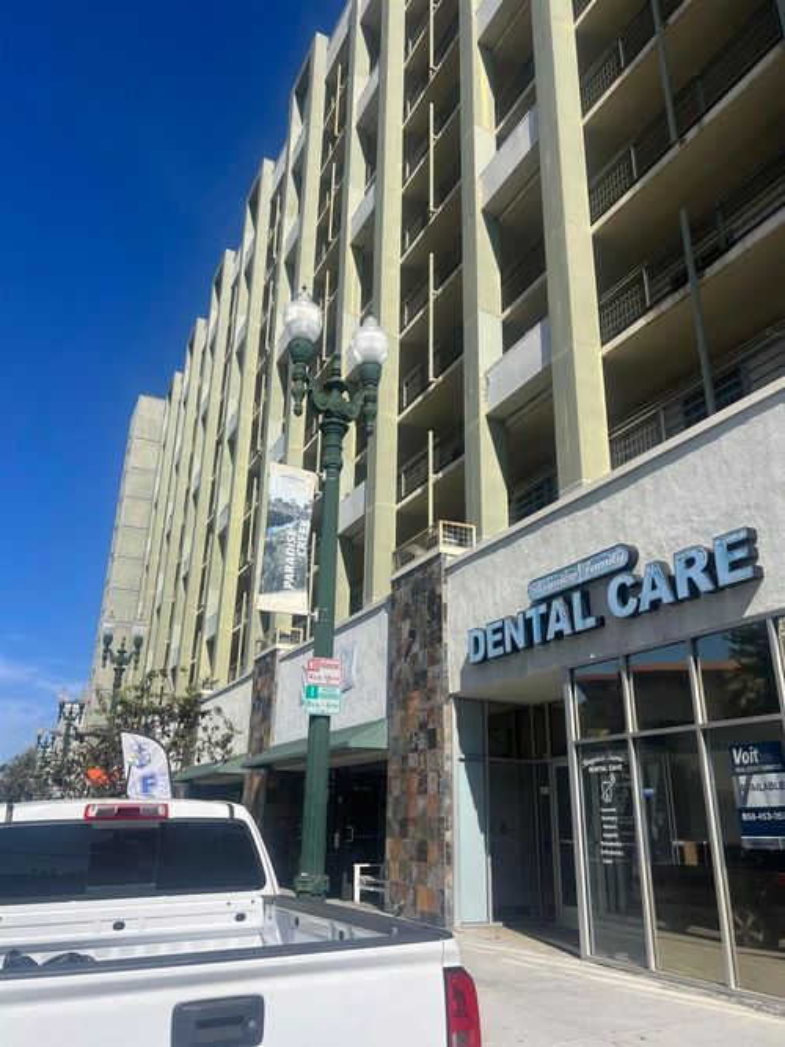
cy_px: 524
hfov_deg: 53.0
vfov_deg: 67.3
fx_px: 786
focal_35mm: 26
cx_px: 392
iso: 50
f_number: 1.5
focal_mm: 5.7
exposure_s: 1/6211
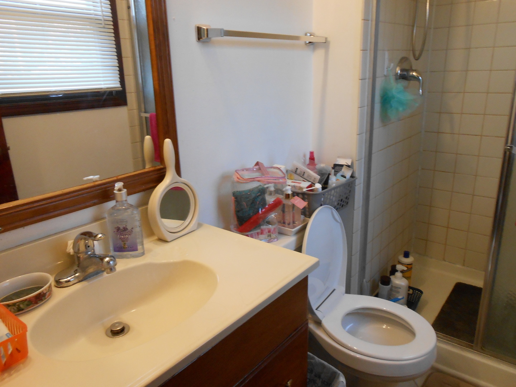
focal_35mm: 26
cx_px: 258
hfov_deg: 67.3
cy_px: 194
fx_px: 388
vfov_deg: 53.1
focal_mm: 4.6
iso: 250
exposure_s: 1/30
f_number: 3.5
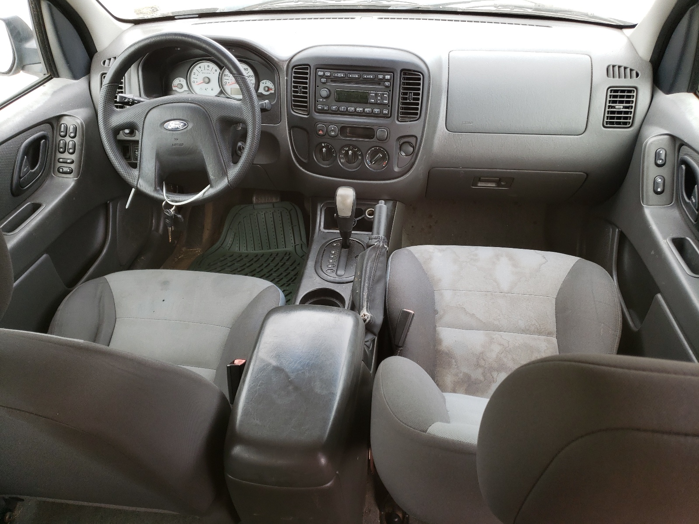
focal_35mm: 26
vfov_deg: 53.1
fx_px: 525
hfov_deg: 67.3
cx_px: 350
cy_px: 262
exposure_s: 1/147
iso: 50
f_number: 1.5
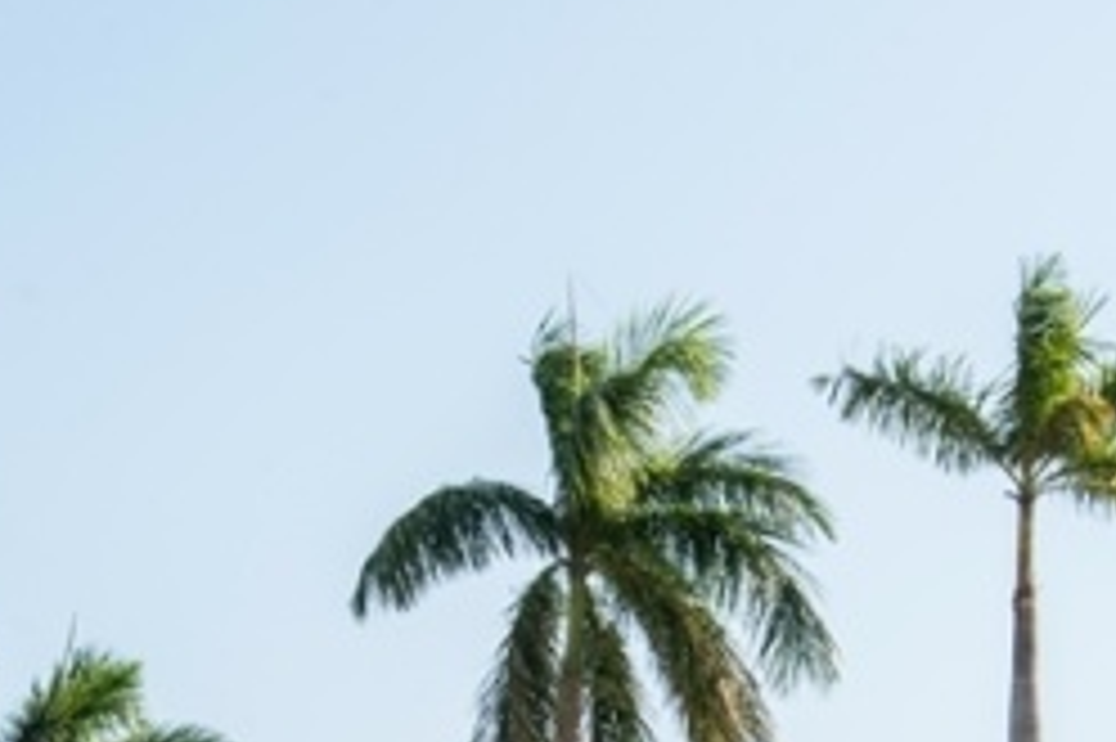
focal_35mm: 124
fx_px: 3841
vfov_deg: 10.7
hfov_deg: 16.5
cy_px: 1082
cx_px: 580
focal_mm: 32
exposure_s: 1/100
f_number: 16
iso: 100
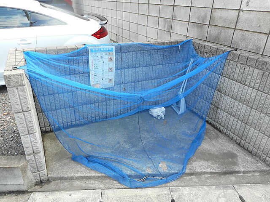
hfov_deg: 69.4
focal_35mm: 25
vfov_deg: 54.9
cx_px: 135
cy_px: 101
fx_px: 195
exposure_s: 1/100
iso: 80
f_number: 3.7
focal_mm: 4.5
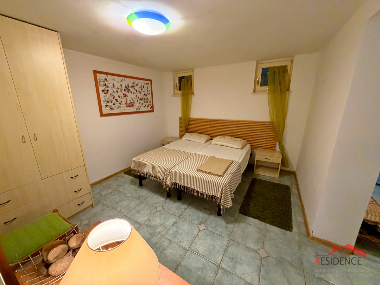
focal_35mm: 14
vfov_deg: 85.7
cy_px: 142
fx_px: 154
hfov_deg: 102.1
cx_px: 190
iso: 640
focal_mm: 2.22
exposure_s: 1/50
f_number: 2.2
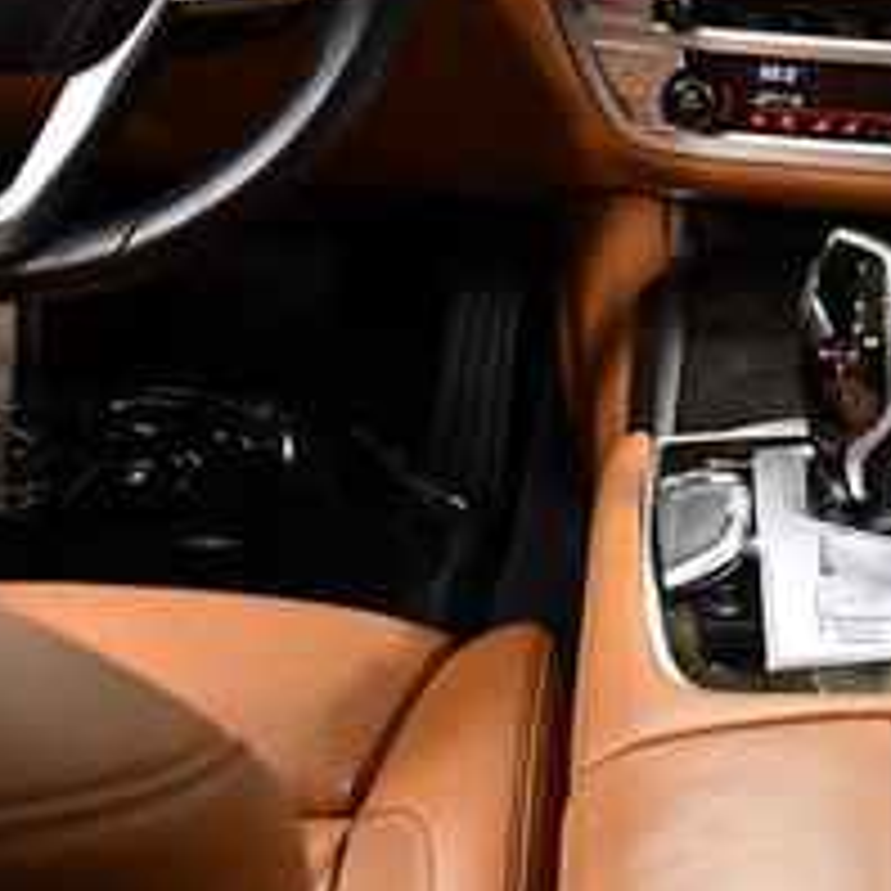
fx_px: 2883
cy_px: 32
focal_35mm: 99
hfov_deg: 17.2
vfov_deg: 17.2
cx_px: 891
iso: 3200
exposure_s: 1/100
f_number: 3.5
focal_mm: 18
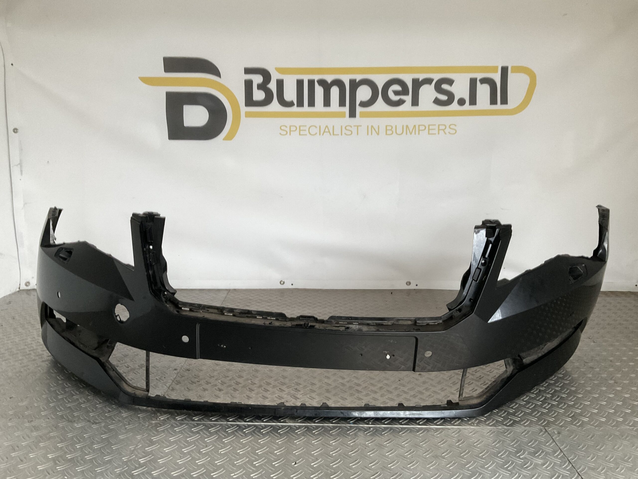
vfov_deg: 48.2
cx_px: 319
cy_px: 240
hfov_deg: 61.7
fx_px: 534
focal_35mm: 29
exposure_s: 1/25
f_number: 1.8
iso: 400
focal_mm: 3
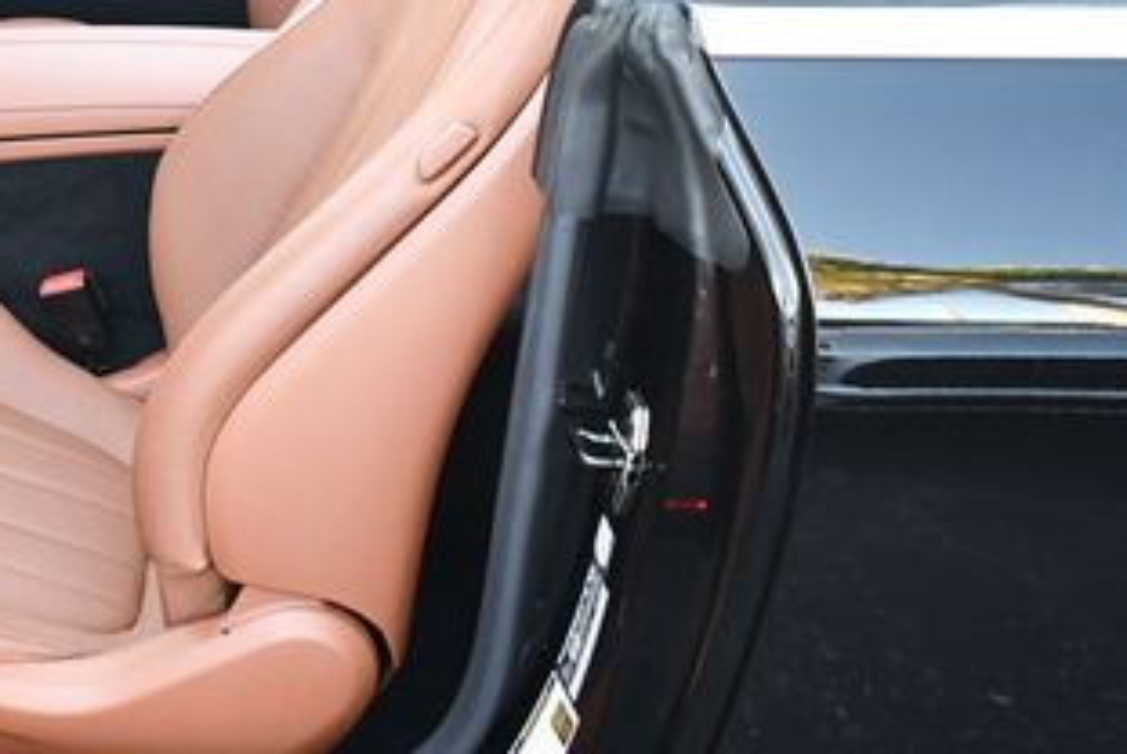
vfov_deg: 18.4
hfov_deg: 26.0
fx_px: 2319
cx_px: 14
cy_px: 196
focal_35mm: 74
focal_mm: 18
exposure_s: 1/200
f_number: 3.5
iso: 800
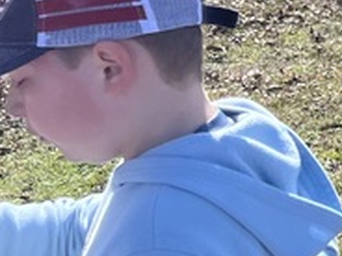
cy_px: 59
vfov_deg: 10.2
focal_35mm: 145
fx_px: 1433
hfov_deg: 11.6
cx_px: 771
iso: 50
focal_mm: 5.7
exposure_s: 1/1724
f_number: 1.5
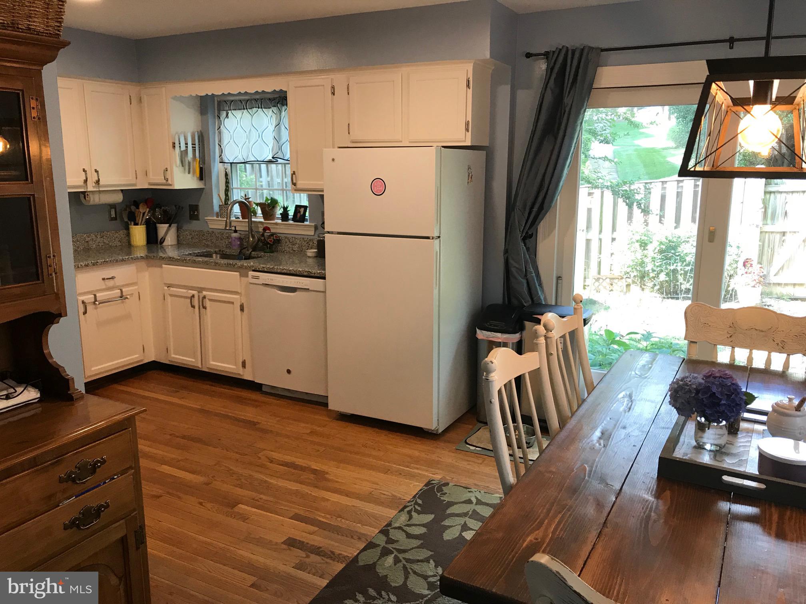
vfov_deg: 49.7
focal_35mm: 28
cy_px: 302
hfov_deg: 63.4
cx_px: 403
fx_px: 652
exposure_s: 1/30
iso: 25
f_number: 1.8
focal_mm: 3.99
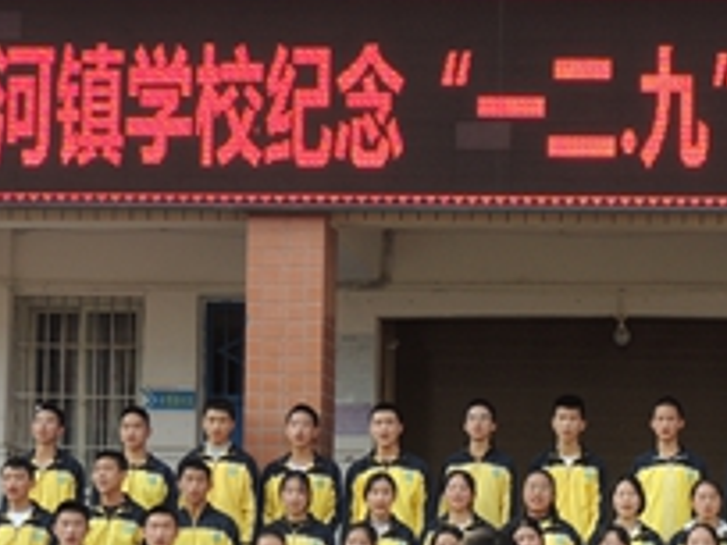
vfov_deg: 14.9
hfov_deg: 19.8
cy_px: 504
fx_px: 2058
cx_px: 592
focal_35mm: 98
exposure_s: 1/250
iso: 100
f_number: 3.3
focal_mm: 7.1
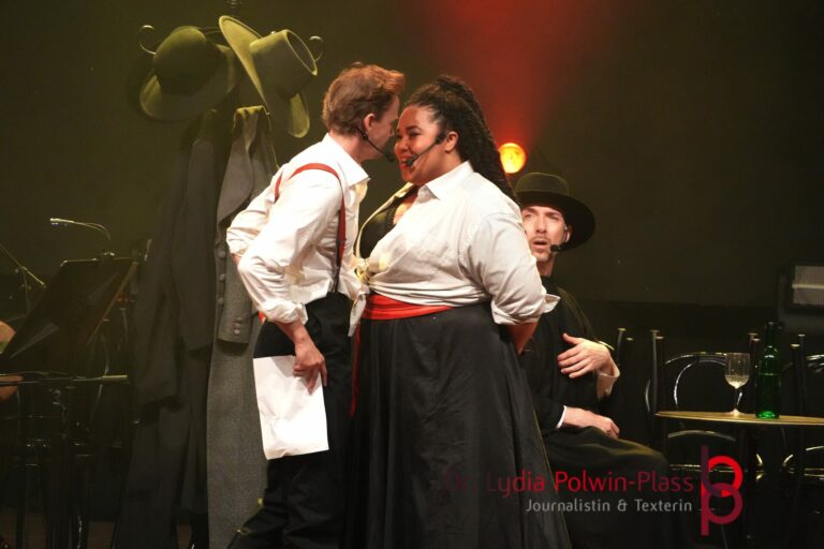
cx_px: 412
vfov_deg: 3.1
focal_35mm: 450
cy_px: 274
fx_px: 10299
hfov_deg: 4.6
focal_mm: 300
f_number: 6.3
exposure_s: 1/160
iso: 6400
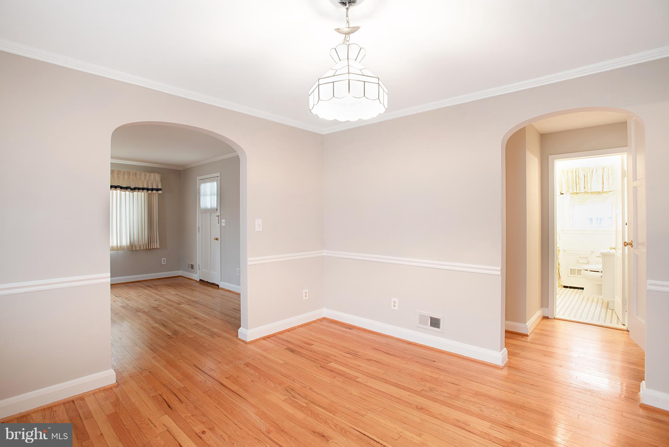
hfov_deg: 93.3
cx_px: 334
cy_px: 224
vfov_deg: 70.5
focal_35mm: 17
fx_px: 316
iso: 160
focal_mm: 17
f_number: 7.1
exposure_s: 1/1.67
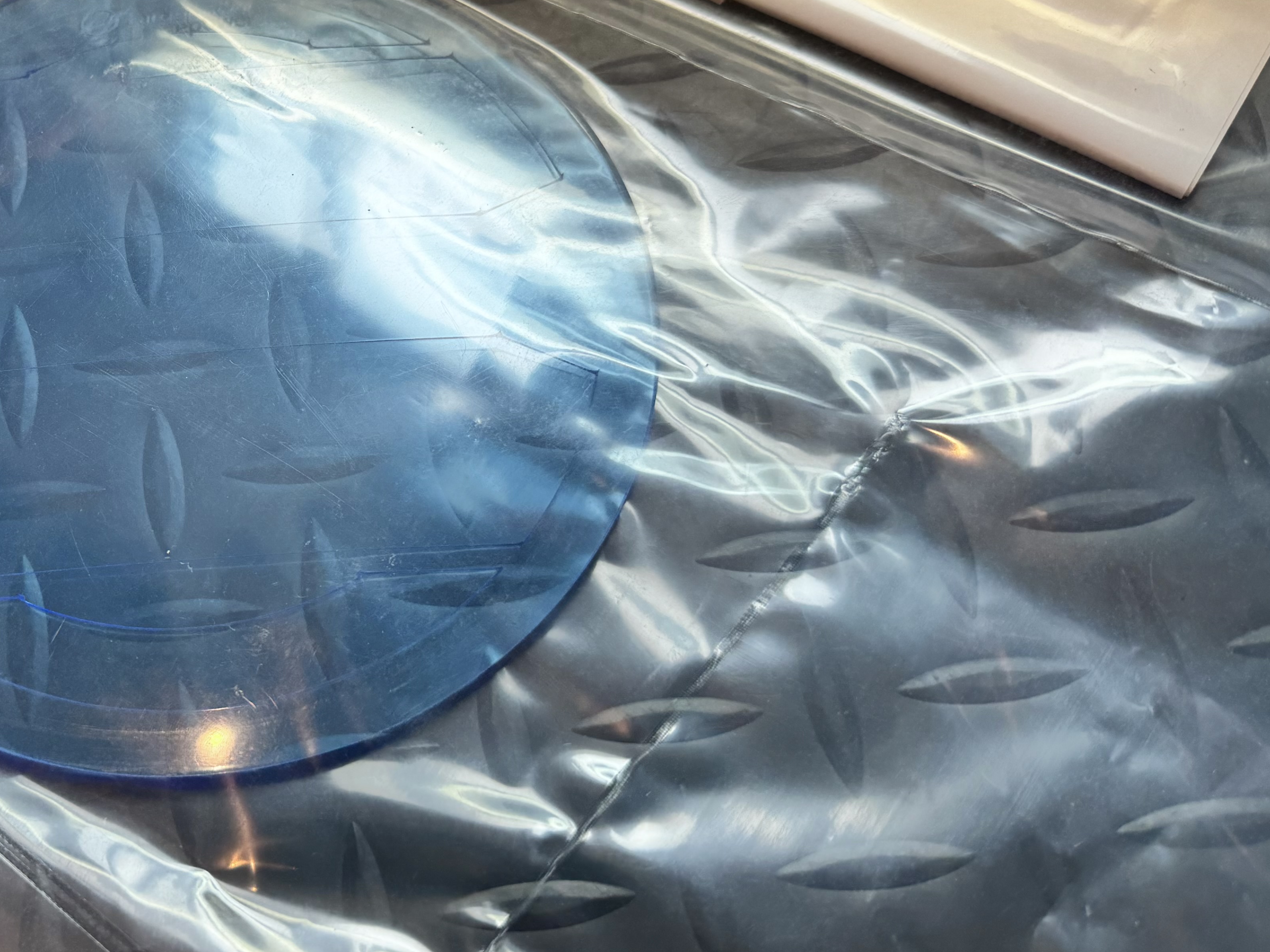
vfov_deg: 33.3
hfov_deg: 41.0
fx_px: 1578
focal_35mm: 43
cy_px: 310
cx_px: 167
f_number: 1.78
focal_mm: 6.76
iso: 64
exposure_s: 1/100
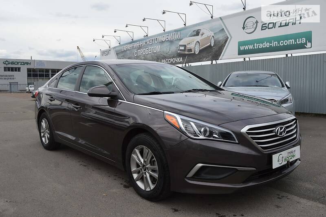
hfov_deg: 57.3
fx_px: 299
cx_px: 163
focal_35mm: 33
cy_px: 108
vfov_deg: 39.9
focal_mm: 22
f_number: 7.1
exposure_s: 1/200
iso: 100
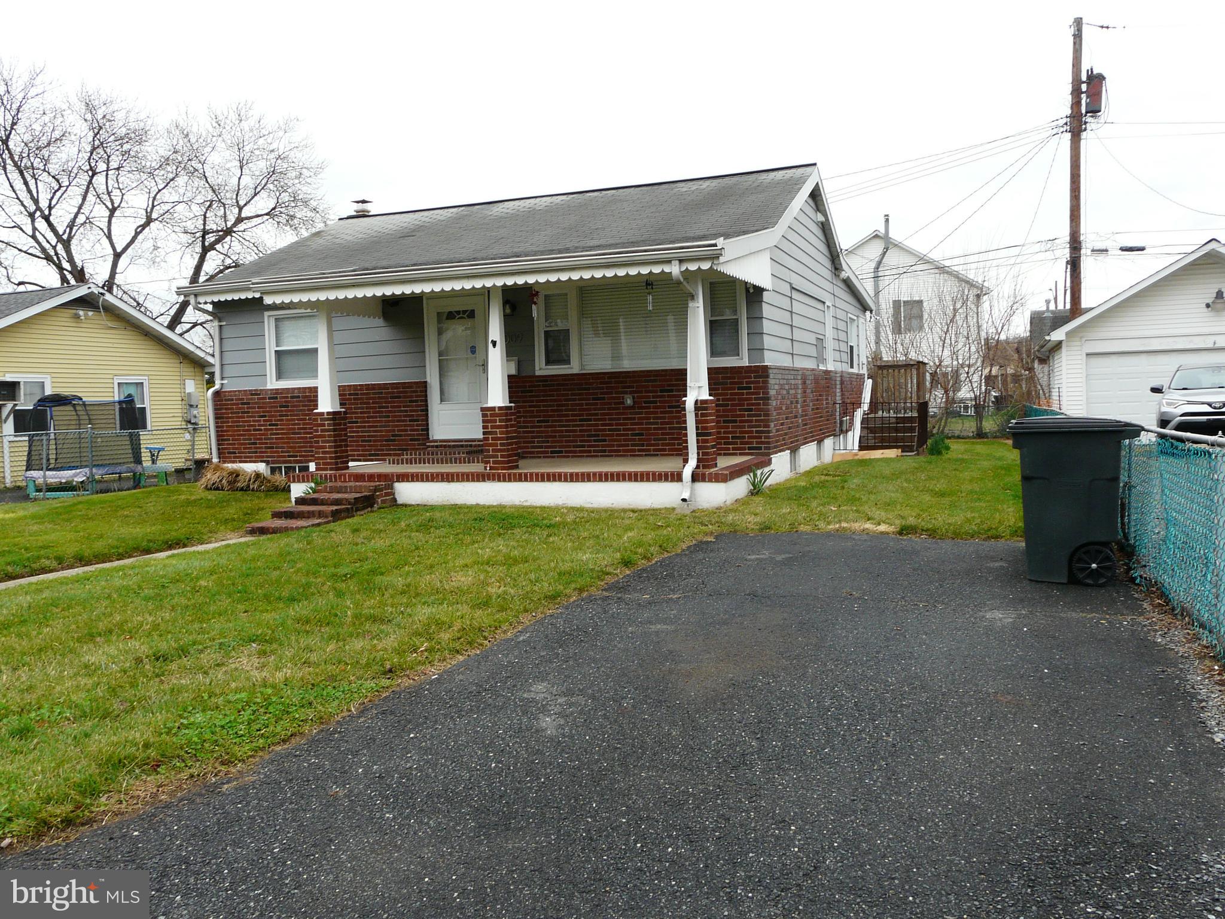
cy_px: 460
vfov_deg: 49.7
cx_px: 612
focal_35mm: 28
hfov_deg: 63.4
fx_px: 991
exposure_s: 1/200
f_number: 4
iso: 100
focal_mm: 4.6
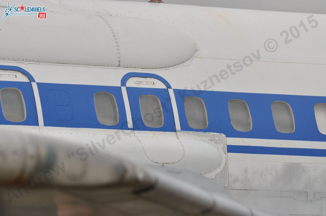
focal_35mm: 315
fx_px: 2849
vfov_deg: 4.4
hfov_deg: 6.5
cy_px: 108
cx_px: 163
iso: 200
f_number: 8
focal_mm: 210
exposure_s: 1/500
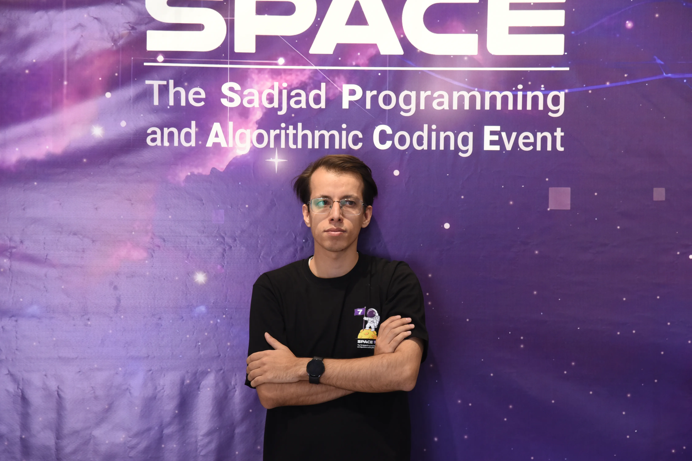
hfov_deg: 19.5
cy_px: 230
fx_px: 2018
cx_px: 346
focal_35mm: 105
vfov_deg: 13.0
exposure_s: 1/100
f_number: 6.3
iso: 1250
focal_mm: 105
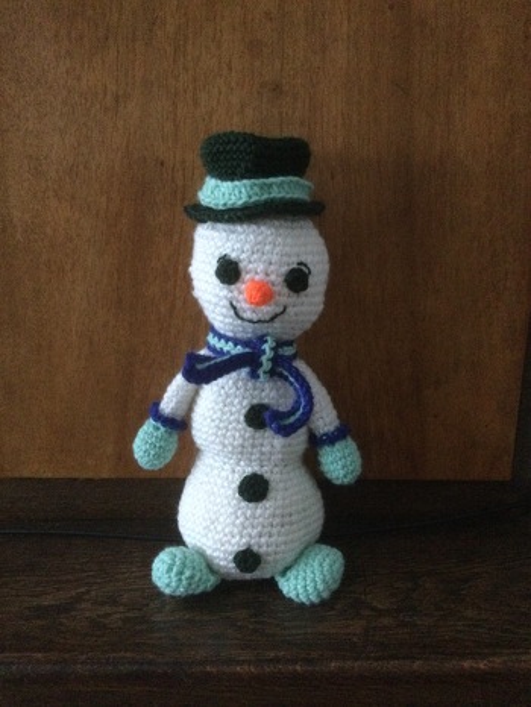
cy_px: 354
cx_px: 266
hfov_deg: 45.5
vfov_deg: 58.3
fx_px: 633
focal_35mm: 31
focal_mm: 3.3
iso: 320
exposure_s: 1/17
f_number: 2.4
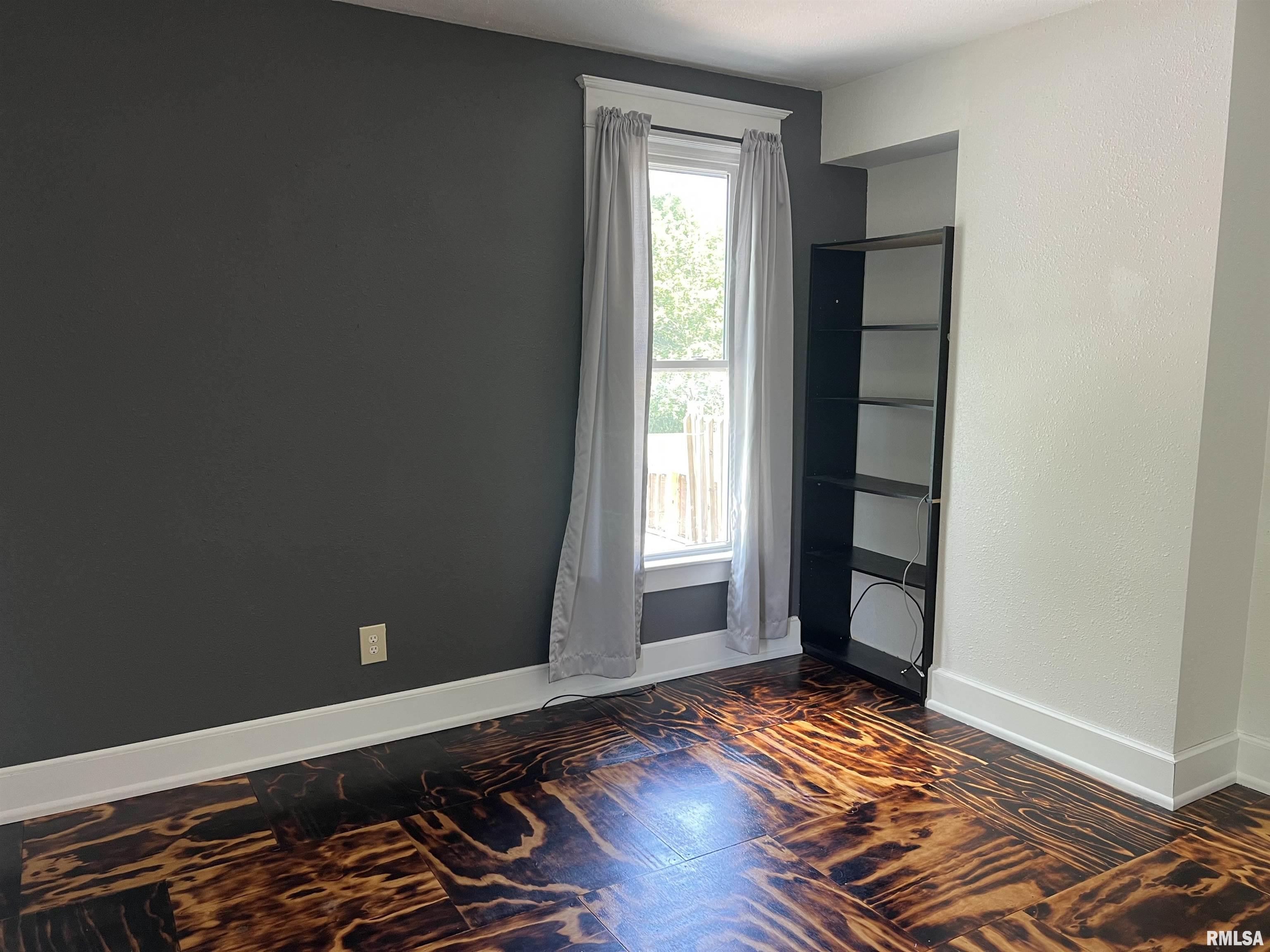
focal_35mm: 26
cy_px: 476
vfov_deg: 53.1
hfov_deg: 67.3
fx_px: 954
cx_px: 635
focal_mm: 5.7
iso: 100
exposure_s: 1/60
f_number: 1.5
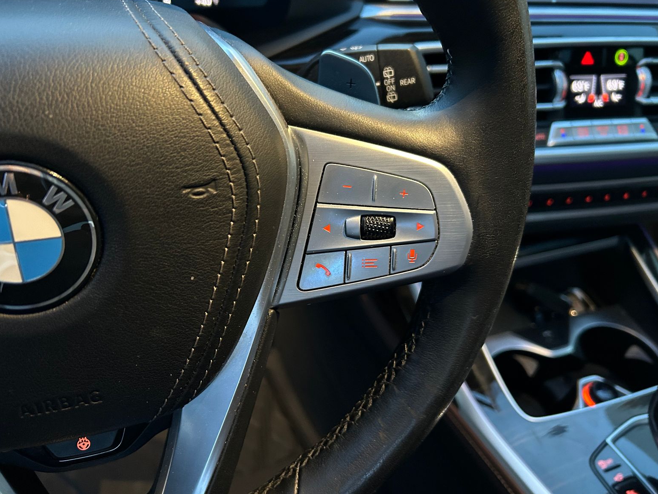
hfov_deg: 65.3
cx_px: 327
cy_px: 244
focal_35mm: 27
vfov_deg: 51.4
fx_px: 513
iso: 640
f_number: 1.5
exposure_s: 1/33
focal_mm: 5.7
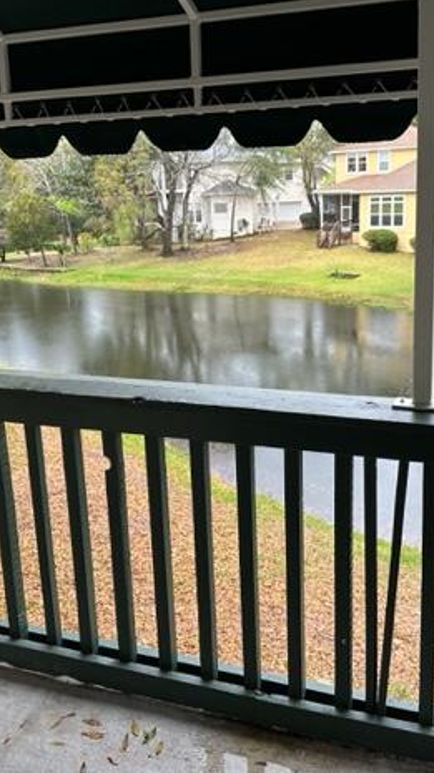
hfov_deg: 32.7
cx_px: 253
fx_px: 738
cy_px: 387
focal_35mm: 36
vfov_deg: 55.3
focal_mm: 6.86
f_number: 1.78
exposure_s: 1/121
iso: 125
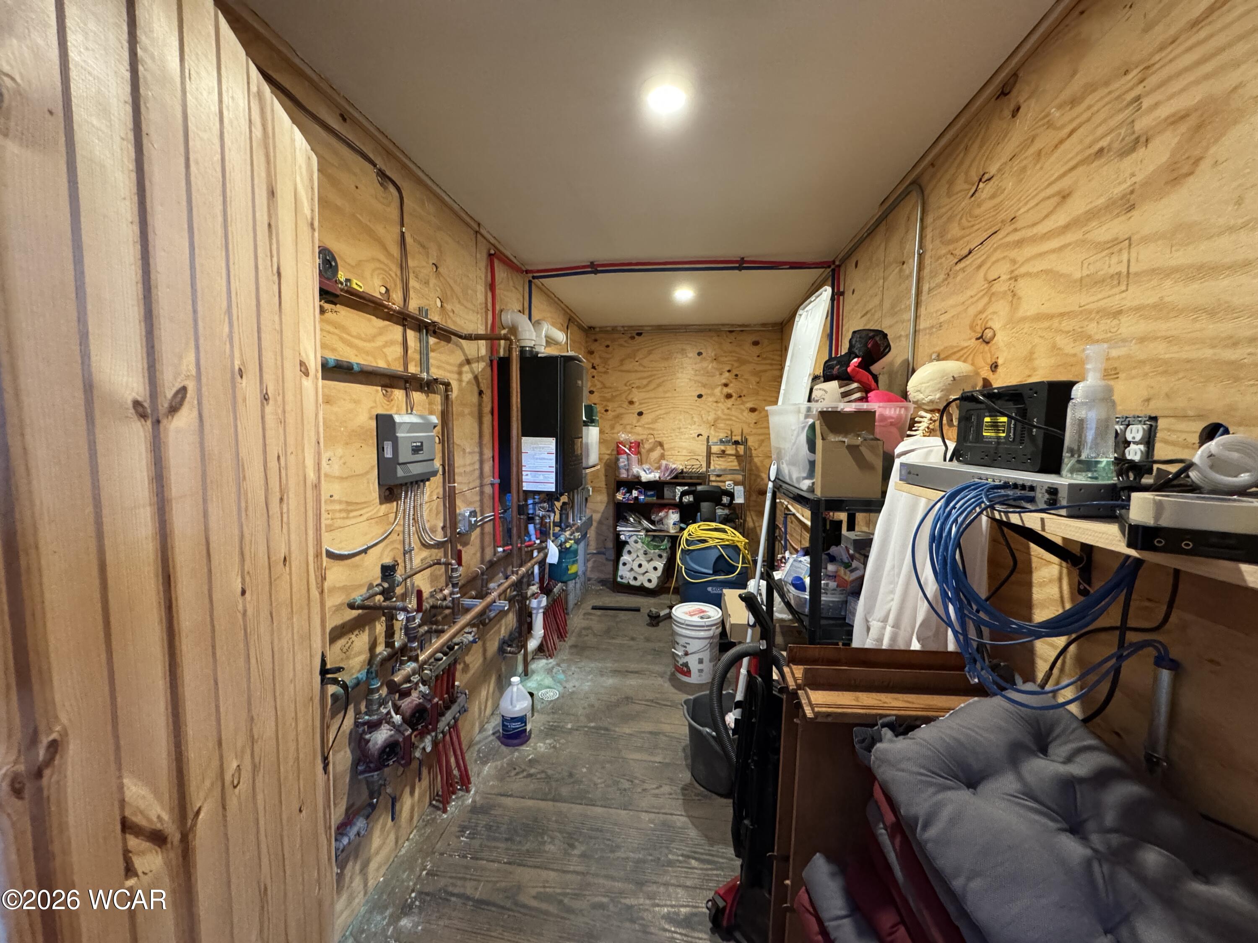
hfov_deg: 102.1
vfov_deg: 85.7
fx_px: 509
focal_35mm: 14
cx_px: 629
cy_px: 472
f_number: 2.2
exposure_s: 1/60
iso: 800
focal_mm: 2.22
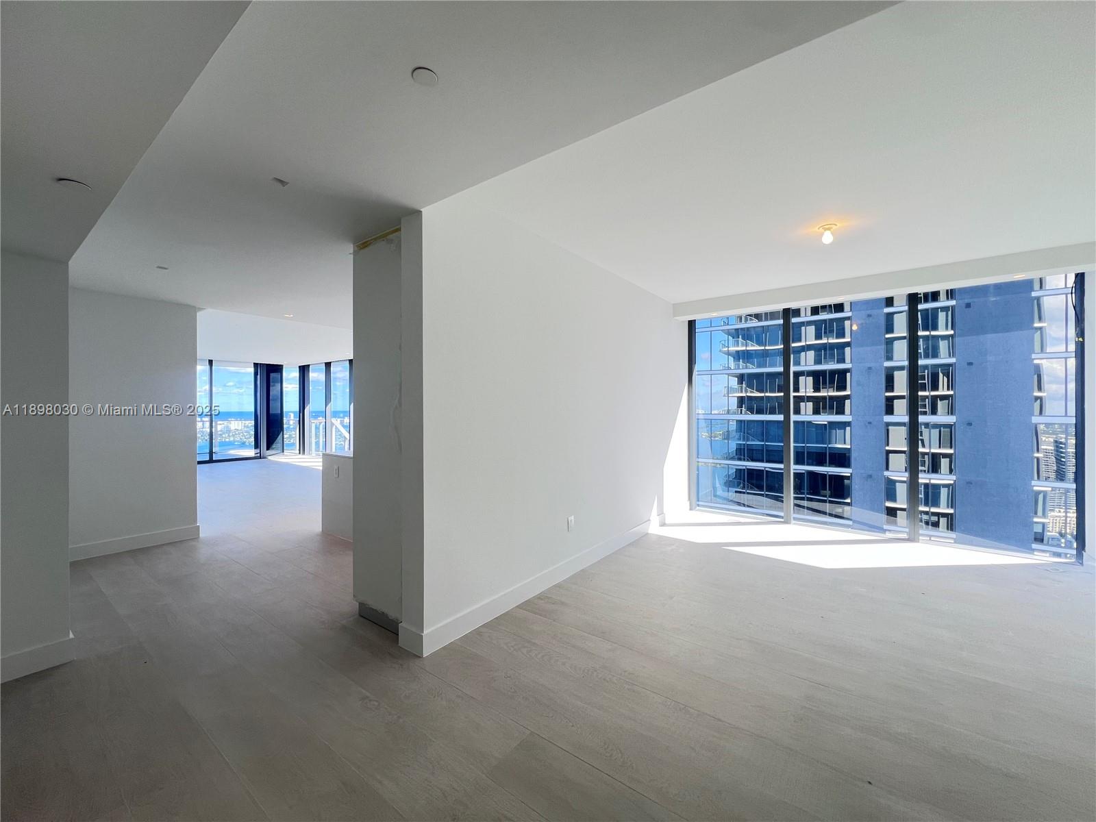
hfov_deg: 106.2
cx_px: 548
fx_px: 412
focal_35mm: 13
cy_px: 411
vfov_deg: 89.9
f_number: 1.8
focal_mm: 1.57
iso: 40
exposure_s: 1/99
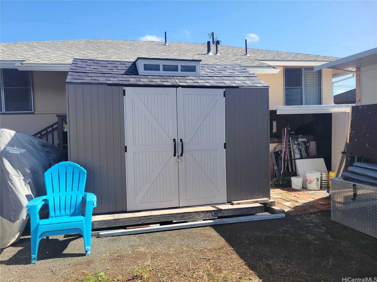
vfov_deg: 53.1
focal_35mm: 26
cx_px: 188
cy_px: 141
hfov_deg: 67.3
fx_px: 283
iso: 40
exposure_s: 1/1325
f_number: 1.8
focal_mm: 5.4
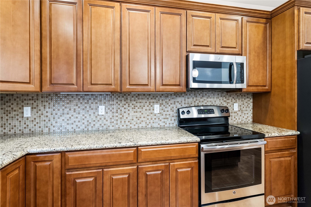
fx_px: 138
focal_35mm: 16
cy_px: 104
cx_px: 156
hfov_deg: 96.7
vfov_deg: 73.8
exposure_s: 1/60
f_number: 7.1
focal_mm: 16
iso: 800
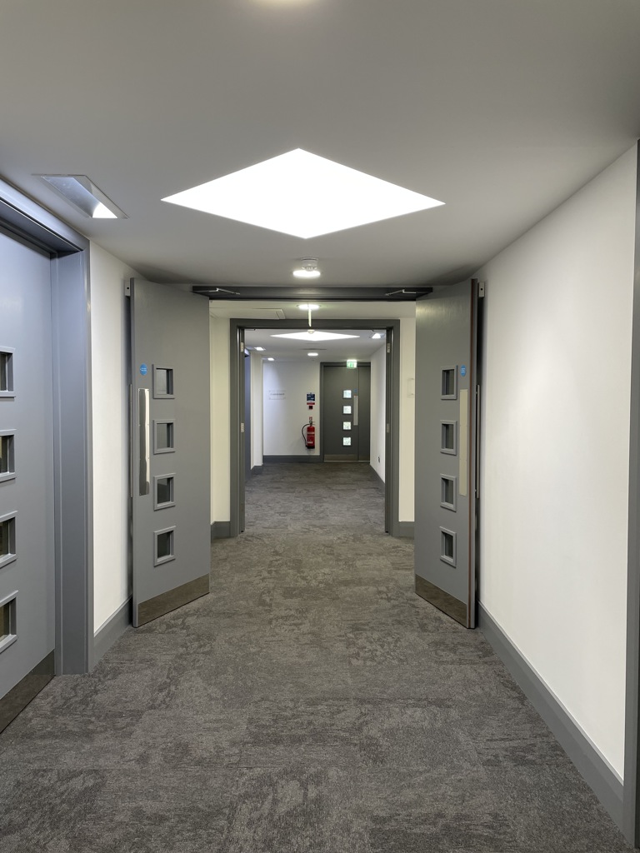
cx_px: 320
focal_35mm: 26
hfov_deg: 53.1
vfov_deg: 67.3
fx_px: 641
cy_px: 426
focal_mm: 4.2
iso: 64
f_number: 1.6
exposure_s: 1/100
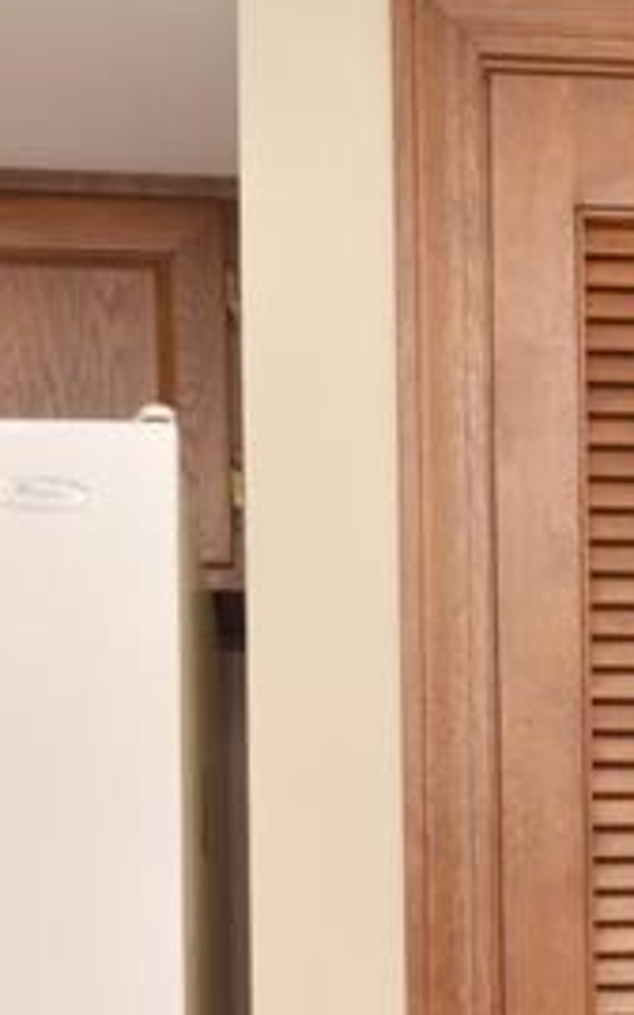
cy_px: 1081
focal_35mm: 71
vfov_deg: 26.9
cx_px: 496
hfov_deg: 18.2
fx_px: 1965
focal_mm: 11.5
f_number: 14
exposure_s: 1/60
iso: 400
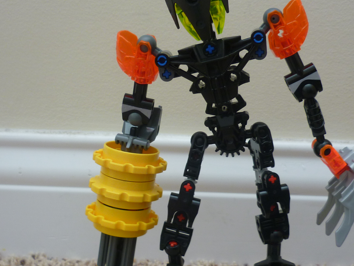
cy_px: 141
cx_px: 180
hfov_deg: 34.4
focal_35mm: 56
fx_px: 573
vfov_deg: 26.1
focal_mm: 5.5
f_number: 2.8
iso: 100
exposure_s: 1/30
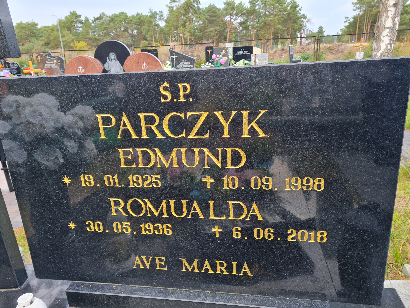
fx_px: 308
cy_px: 154
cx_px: 205
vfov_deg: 53.1
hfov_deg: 67.3
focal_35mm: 26
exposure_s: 1/308
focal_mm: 5.4
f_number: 1.8
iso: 50
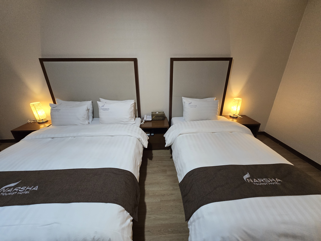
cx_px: 160
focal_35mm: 13
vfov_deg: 89.9
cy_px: 120
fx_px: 121
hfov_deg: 106.2
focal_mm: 2.2
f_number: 2.2
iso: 400
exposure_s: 1/60
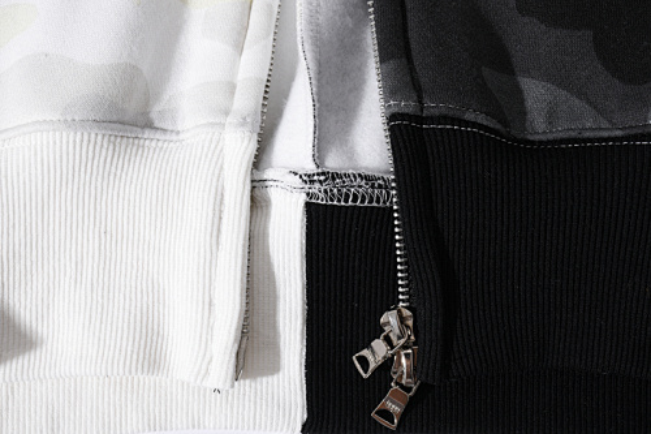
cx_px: 326
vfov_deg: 17.5
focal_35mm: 78
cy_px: 217
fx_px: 1410
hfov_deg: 26.0
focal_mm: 52
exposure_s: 1/100
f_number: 9
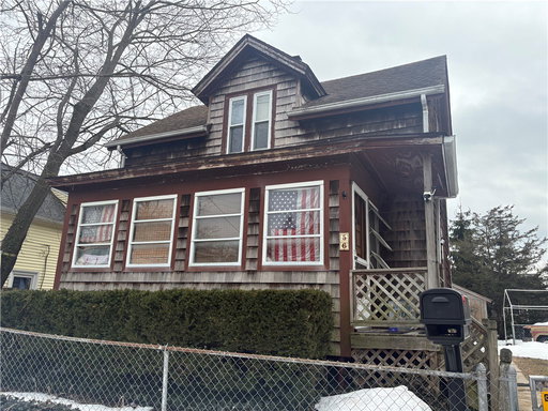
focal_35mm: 26
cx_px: 274
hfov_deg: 67.3
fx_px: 412
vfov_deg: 53.1
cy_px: 206
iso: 50
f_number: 1.6
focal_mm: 5.96
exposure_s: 1/1848
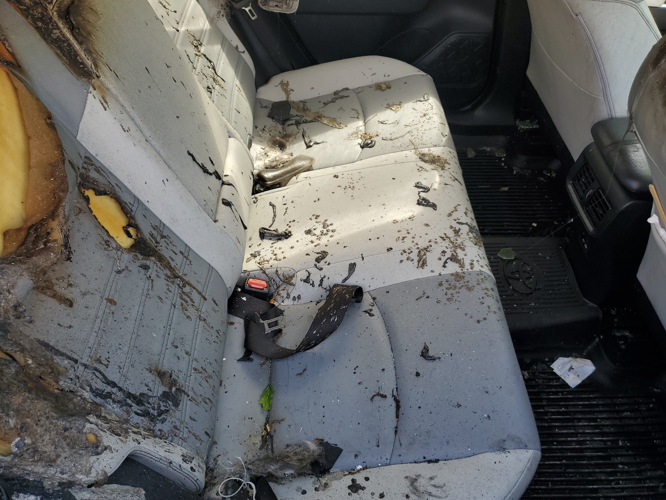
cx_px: 333
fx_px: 500
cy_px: 250
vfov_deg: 53.1
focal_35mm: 26
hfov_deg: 67.3
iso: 50
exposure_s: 1/127
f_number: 1.5
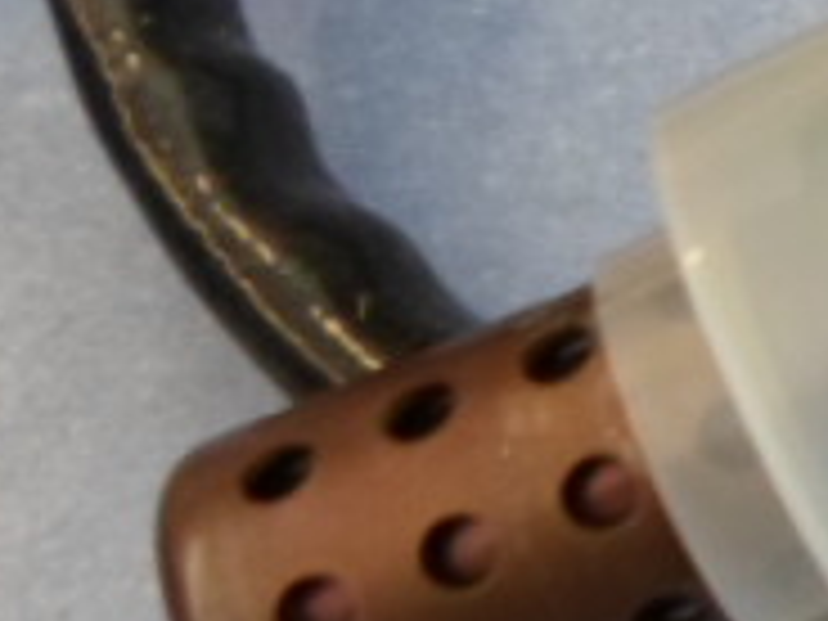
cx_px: 2056
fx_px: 3325
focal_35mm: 139
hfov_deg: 11.5
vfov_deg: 10.4
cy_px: -194
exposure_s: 1/60
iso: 80
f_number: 2.5
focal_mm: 4.5
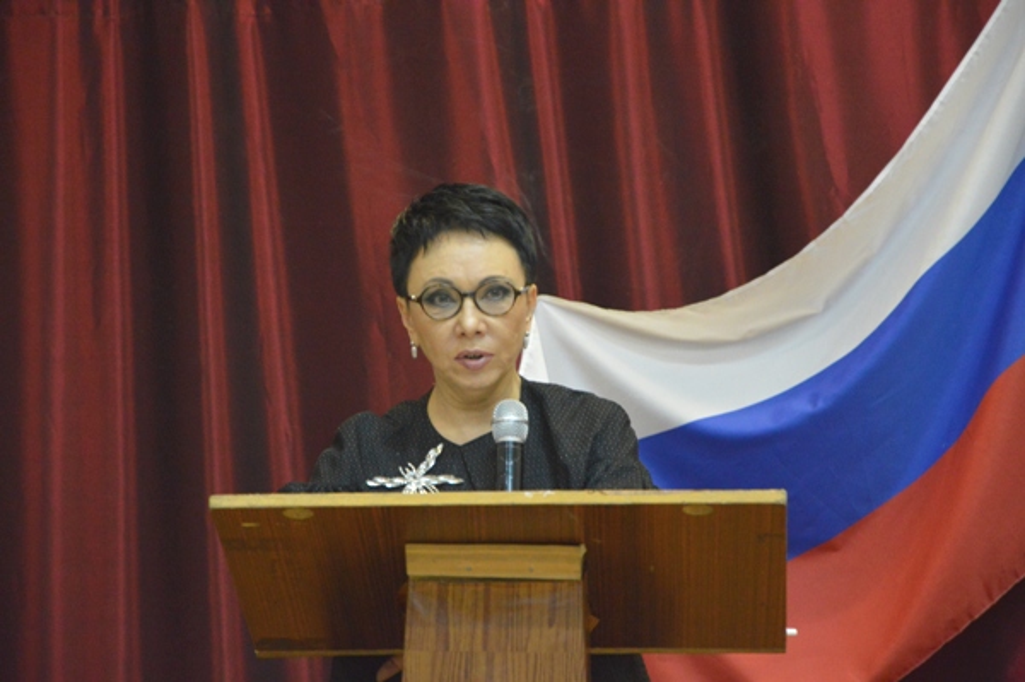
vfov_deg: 8.7
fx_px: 4481
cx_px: 512
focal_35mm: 158
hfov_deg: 13.1
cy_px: 341
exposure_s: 1/15
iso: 3200
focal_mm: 105
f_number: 5.6
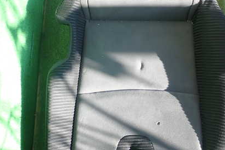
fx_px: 306
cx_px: 138
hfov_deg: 40.1
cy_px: 85
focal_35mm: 49
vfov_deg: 27.5
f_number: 2.4
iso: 100
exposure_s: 1/100
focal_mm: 5.87
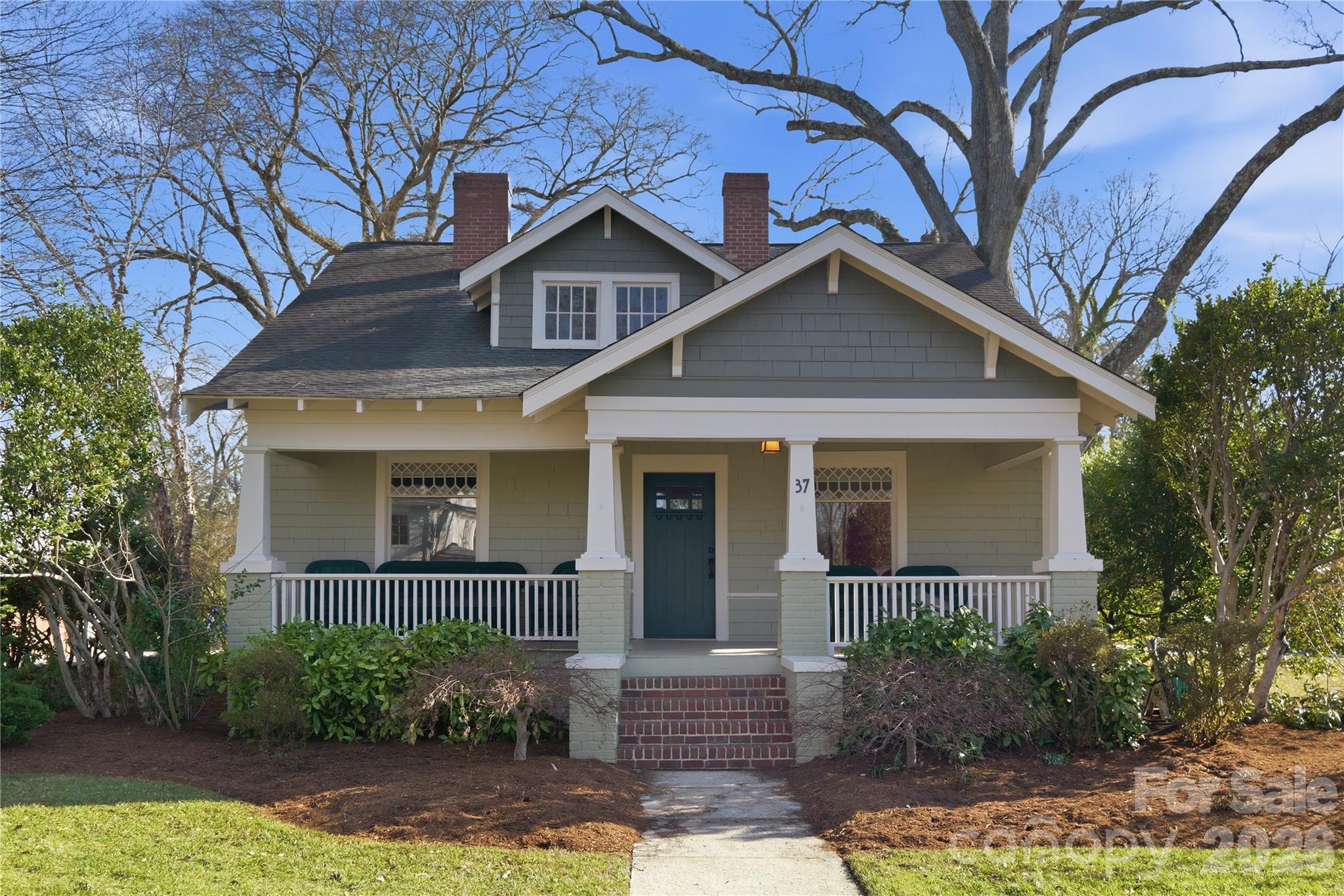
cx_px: 672
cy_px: 448
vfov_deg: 42.3
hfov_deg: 60.3
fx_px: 1157
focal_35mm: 31
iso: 100
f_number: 5
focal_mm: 31
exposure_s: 1/160
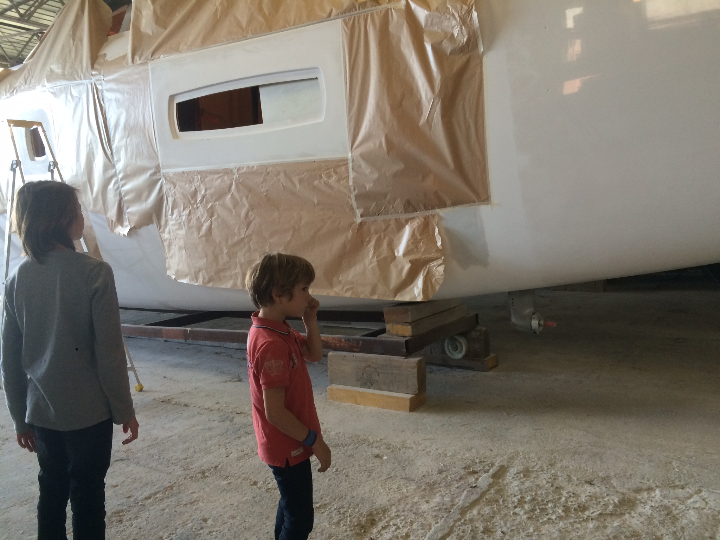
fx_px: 603
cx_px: 360
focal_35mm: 29
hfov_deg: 61.7
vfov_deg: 48.2
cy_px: 270
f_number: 2.2
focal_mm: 4.15
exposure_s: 1/33
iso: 64
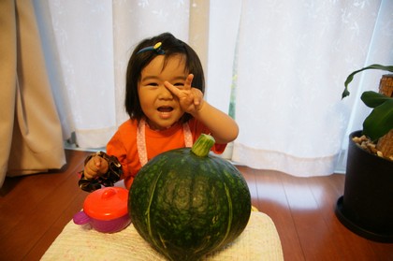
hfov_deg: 73.8
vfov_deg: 53.0
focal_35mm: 24
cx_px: 196
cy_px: 130
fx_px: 262
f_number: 3.5
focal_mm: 16
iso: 800
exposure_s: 1/60
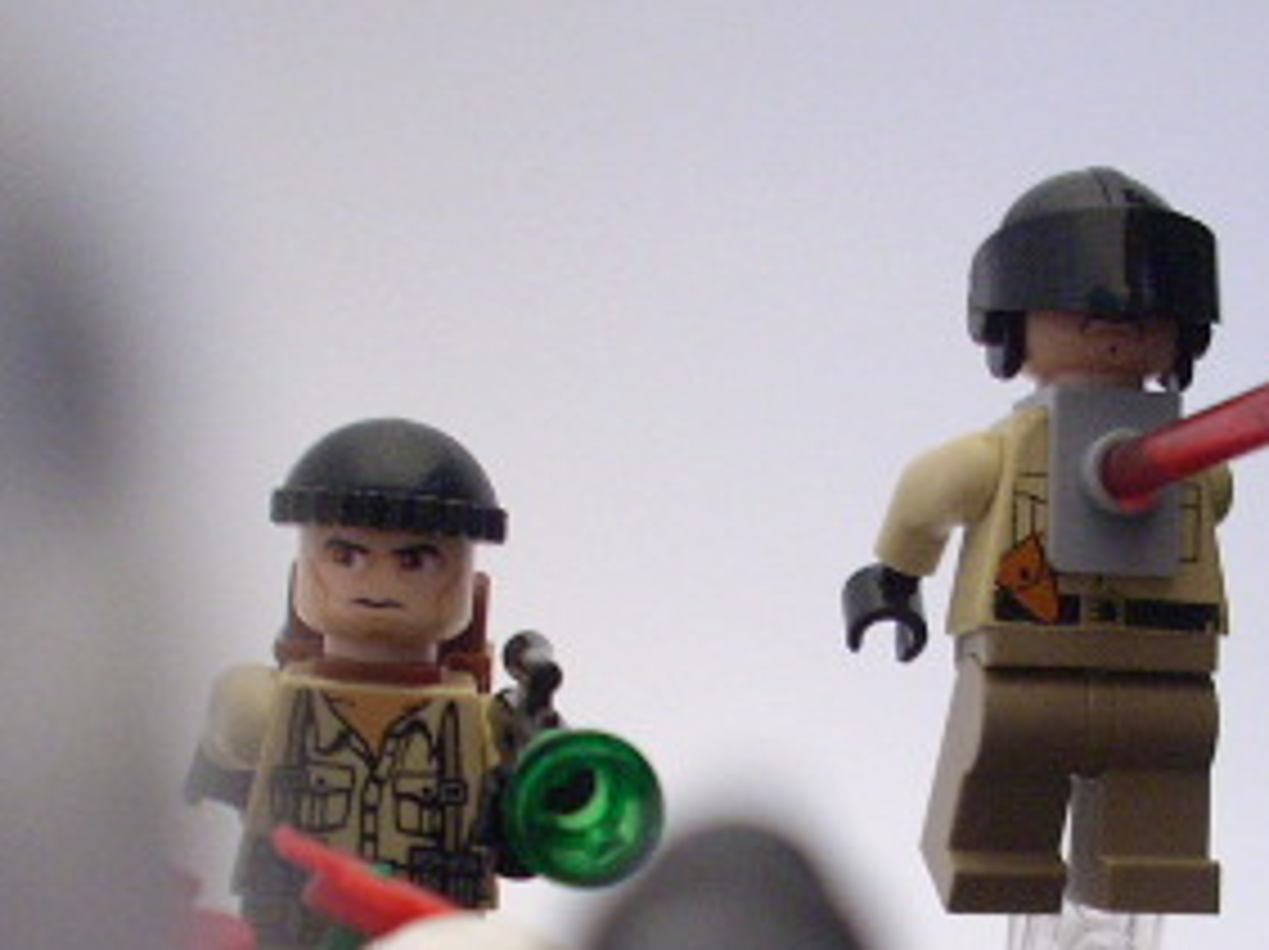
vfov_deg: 17.2
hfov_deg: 23.3
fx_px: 3077
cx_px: 760
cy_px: 923
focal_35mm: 84
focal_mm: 6.2
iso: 200
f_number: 2.8
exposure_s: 1/30
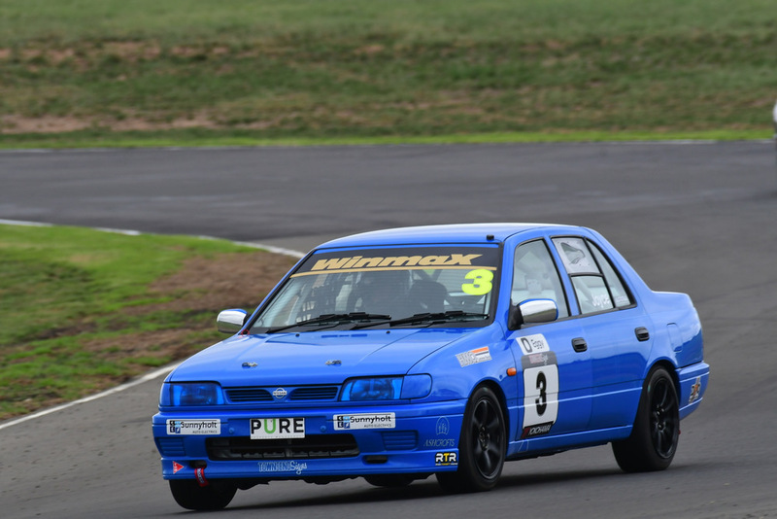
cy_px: 260
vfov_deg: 1.8
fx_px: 16192
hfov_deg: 2.7
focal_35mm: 750
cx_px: 388
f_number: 10
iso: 500
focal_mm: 500
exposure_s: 1/640
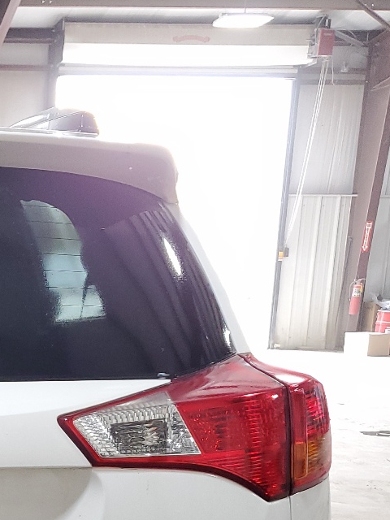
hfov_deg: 19.9
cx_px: -174
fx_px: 976
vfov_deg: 28.6
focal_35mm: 65
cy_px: 477
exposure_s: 1/60.2
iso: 112
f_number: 1.5
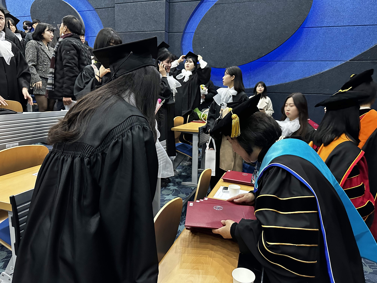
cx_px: 188
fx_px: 261
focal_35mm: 24
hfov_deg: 71.6
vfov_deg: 56.8
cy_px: 142
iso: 800
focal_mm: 6.86
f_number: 1.78
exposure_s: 1/60
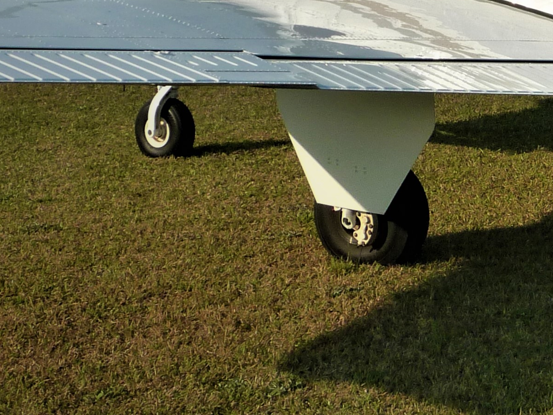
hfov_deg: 16.9
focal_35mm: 110
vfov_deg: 13.2
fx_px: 1757
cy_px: -22
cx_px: 709
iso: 160
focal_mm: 6.3
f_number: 9
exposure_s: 1/250
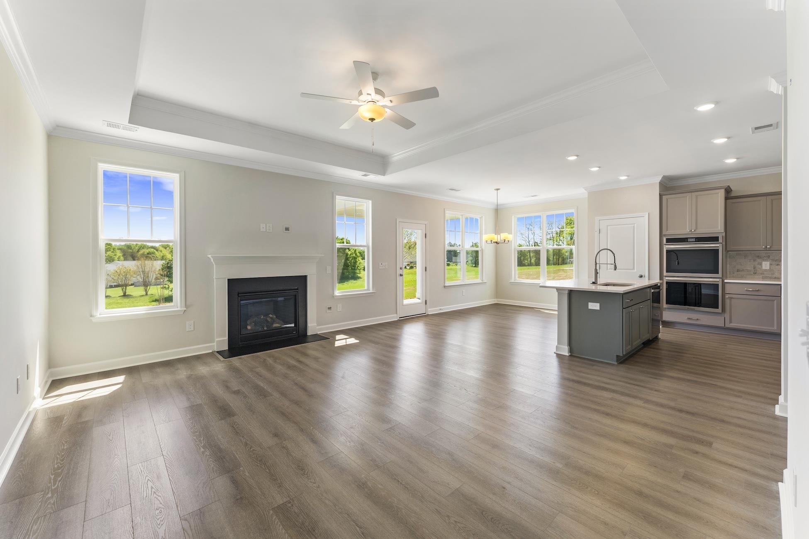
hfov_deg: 104.3
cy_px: 270
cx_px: 404
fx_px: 315
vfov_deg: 81.2
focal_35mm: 14
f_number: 6.3
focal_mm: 14
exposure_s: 1/15
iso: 400
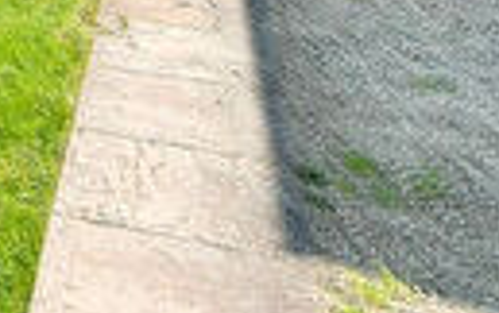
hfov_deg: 19.4
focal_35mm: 83
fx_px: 1130
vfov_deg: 11.7
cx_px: -375
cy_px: -516
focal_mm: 10
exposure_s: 1/320
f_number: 6.3
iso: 200
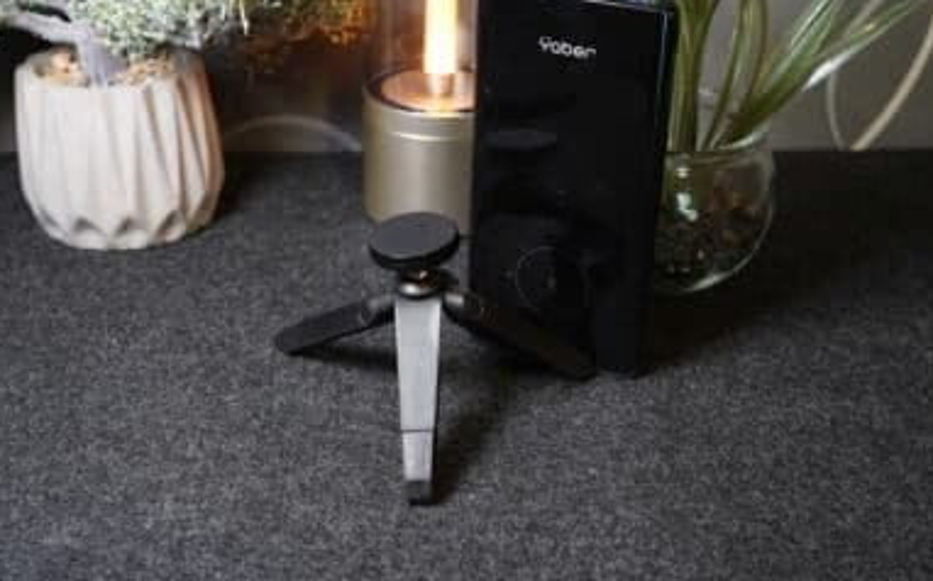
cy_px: 273
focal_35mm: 50
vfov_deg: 25.8
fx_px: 1270
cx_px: 466
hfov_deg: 40.3
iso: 3200
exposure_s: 1/50
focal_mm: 48
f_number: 8
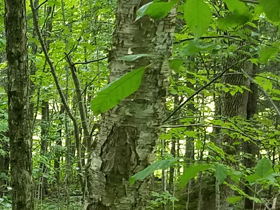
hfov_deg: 14.8
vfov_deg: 12.0
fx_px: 987
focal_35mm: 122
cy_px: 226
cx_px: -166
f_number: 1.7
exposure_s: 1/40
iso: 160
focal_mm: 4.2
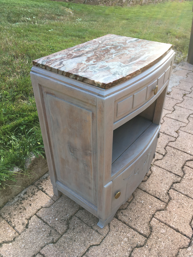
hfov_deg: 48.2
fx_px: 216
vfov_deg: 61.7
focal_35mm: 29
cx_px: 96
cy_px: 128
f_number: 2.2
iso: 25
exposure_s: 1/100
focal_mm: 4.15
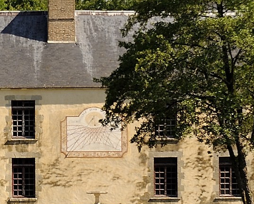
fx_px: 2677
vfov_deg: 4.3
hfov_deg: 5.4
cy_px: 139
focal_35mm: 356
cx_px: -38
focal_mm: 85
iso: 200
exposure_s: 1/320
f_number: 9
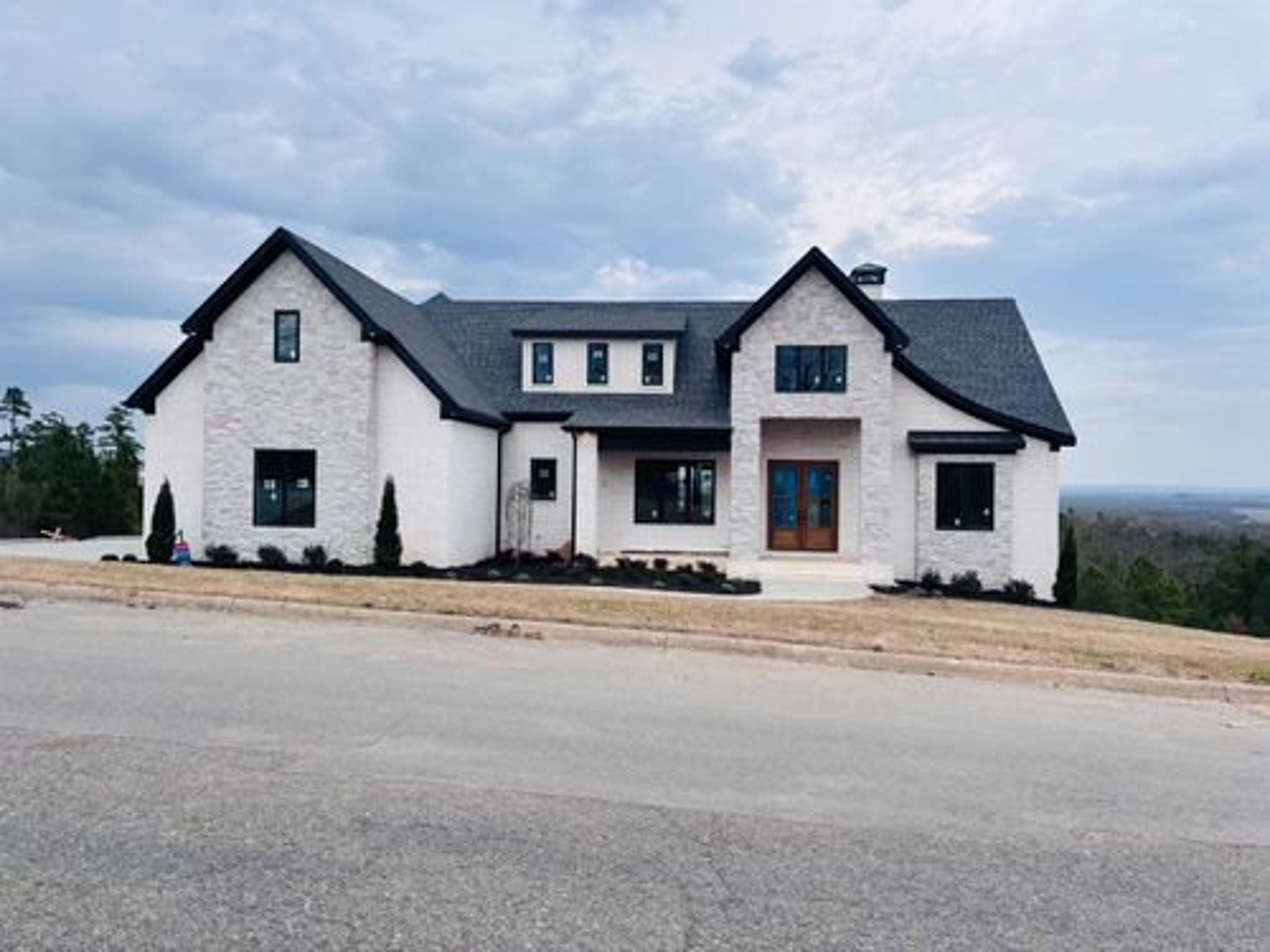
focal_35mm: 26
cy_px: 476
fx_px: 954
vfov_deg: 53.1
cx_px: 635
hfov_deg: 67.3
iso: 50
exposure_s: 1/1344
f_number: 1.6
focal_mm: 5.96
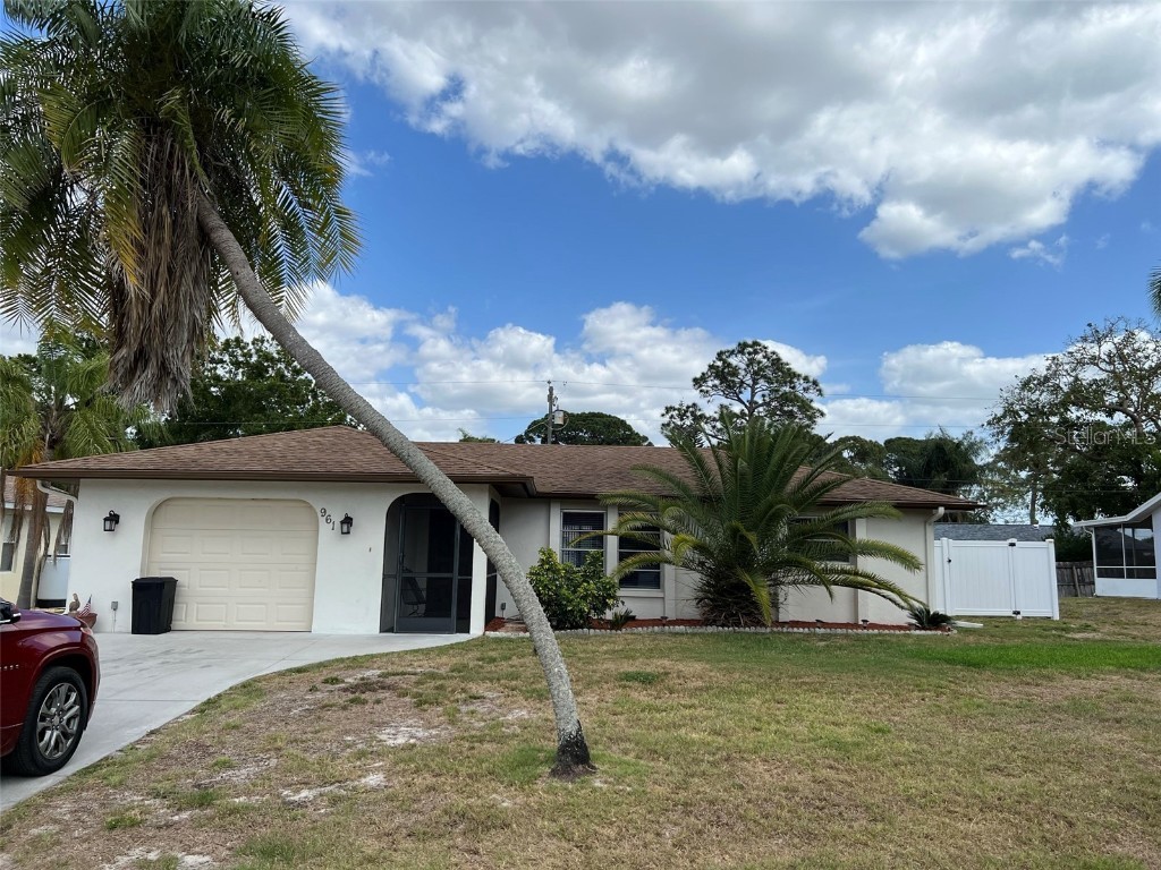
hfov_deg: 67.3
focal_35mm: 26
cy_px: 435
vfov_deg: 53.1
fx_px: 872
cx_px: 580
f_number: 1.5
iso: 50
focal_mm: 5.7
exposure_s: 1/5319
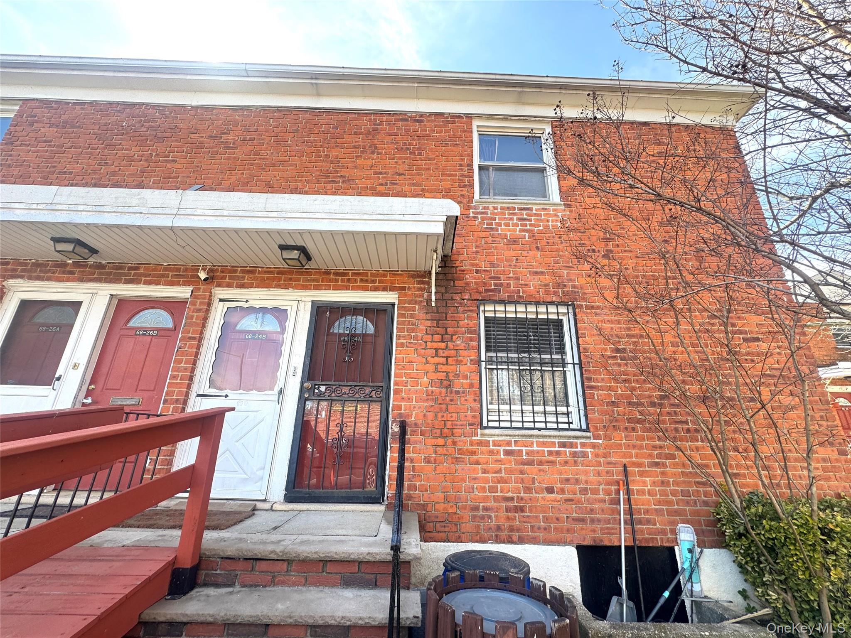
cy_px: 319
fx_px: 344
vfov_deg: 85.7
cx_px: 426
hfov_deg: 102.1
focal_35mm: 14
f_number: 2.2
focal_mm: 2.22
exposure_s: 1/193
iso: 40
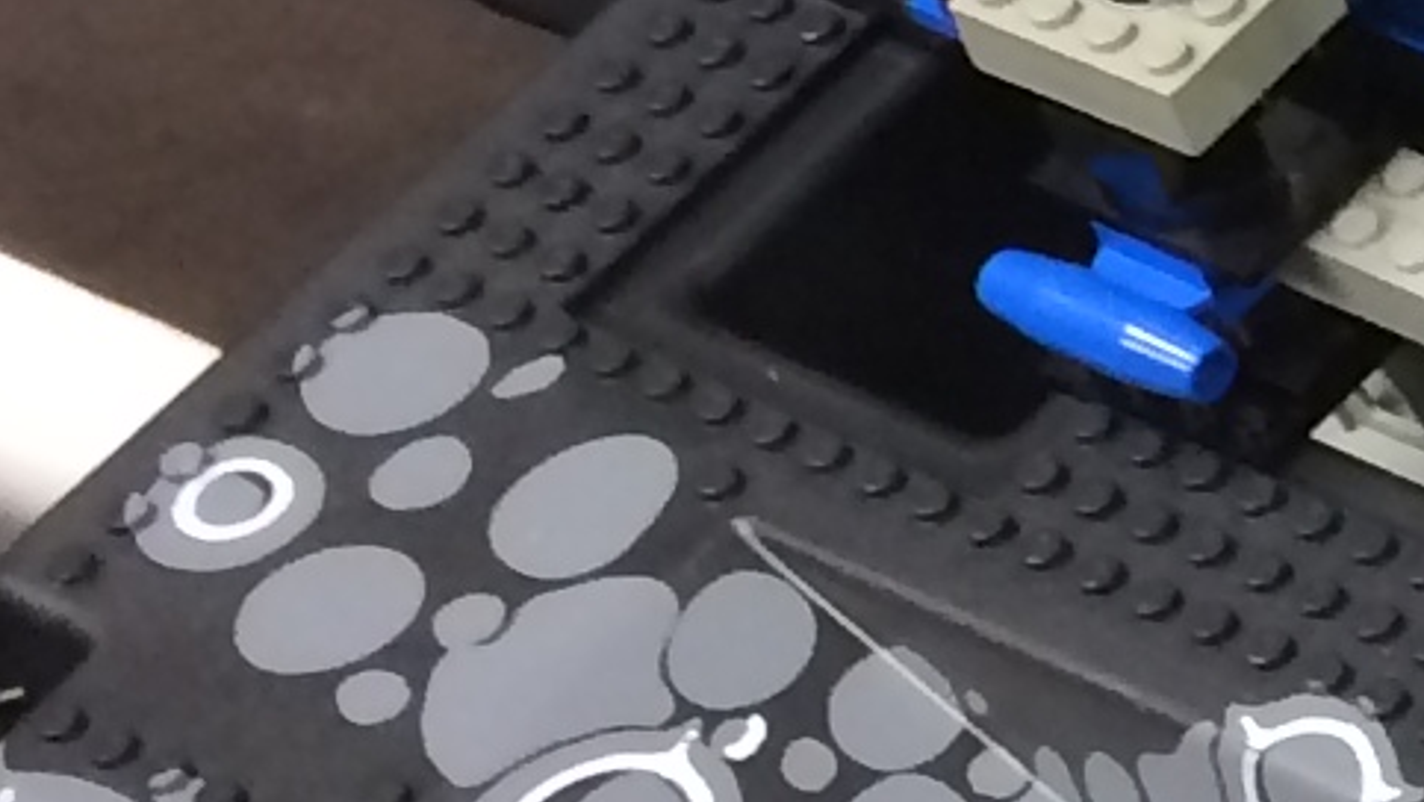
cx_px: 3674
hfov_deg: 8.7
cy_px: -342
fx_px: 8347
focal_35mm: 221
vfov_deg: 5.5
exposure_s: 1/30
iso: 125
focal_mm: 4.12
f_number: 2.2
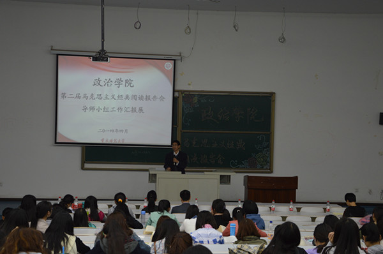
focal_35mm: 60
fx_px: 637
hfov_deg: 33.4
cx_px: 192
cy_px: 127
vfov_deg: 22.5
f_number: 4.5
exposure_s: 1/20
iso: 400
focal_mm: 40
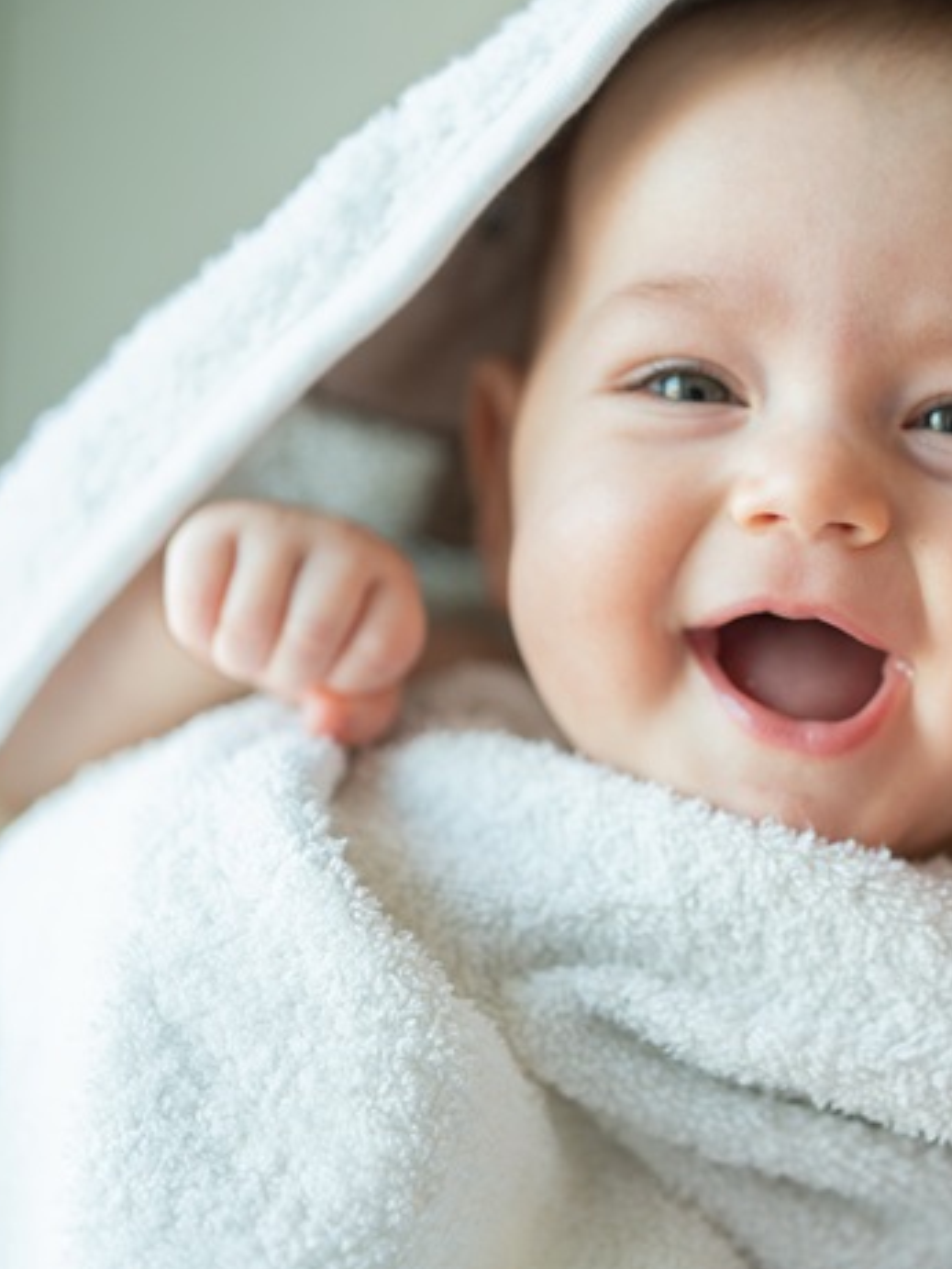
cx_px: 803
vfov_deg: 15.9
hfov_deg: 11.9
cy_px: 630
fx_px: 4545
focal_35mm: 124
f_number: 1.8
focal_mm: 85
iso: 400
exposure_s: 1/250
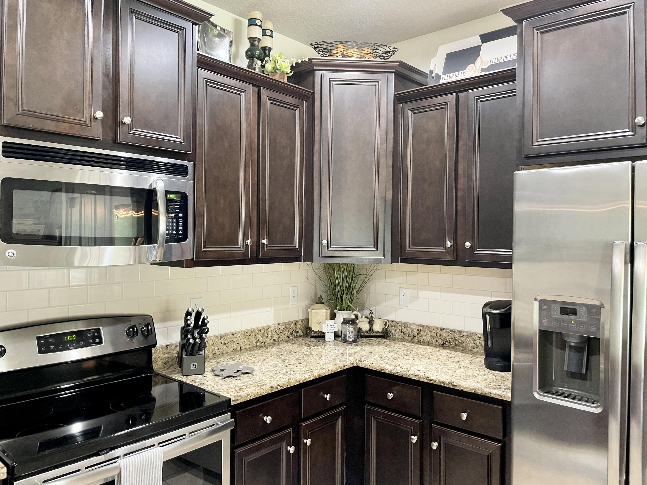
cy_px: 242
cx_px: 324
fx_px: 486
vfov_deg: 53.1
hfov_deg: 67.3
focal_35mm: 26
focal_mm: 4.2
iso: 500
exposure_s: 1/60
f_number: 1.6
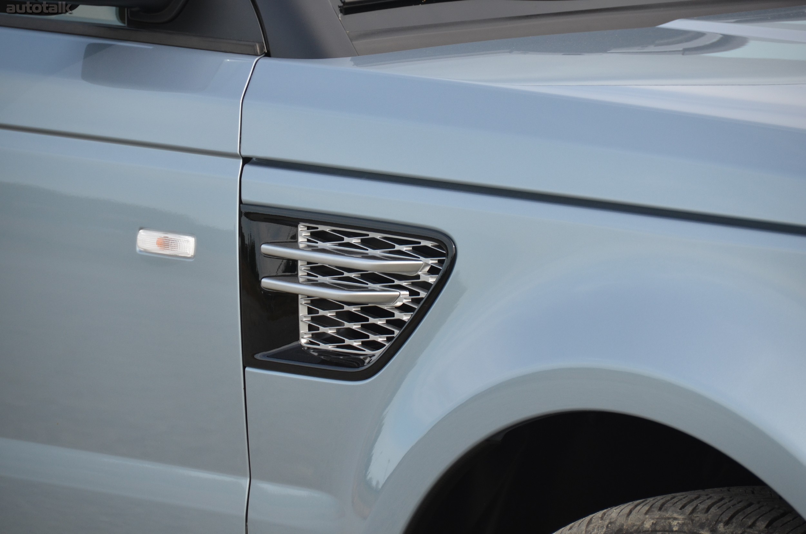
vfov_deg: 4.6
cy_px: 267
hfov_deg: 6.9
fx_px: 6703
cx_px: 403
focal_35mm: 300
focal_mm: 200
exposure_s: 1/1000
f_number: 5.6
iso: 450
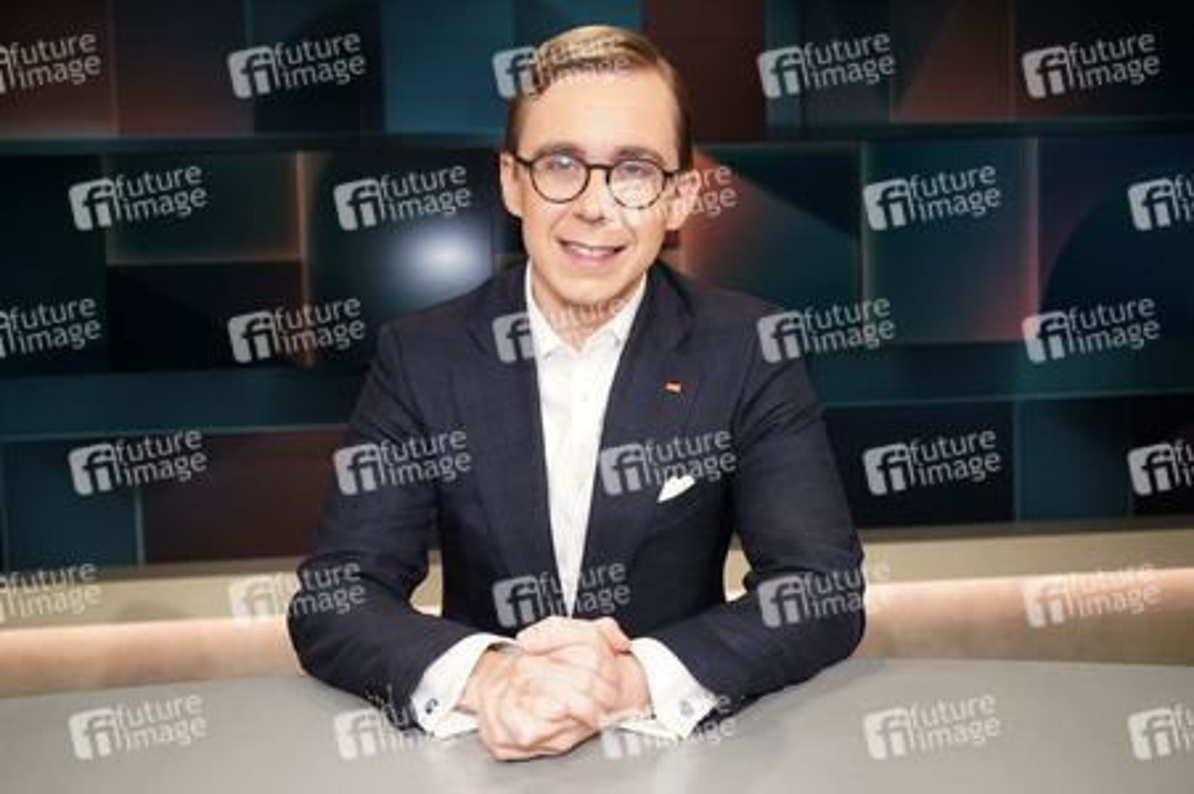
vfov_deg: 35.9
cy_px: 397
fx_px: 1226
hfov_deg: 51.9
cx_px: 597
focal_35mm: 37
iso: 2000
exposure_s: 1/160
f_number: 5
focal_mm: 37
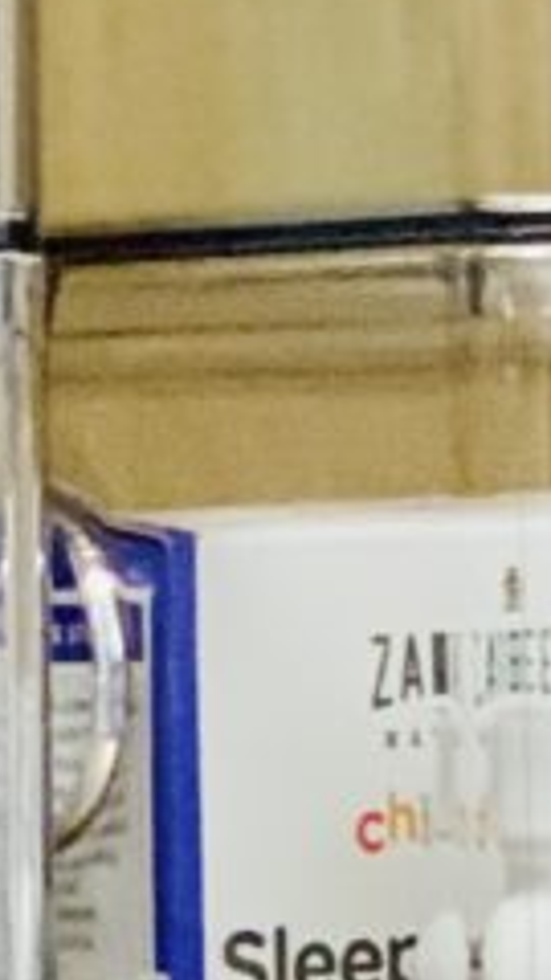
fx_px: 9403
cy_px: 8
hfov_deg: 3.3
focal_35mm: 362
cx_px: -678
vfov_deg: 5.9
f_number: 2.4
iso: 250
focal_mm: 6
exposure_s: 1/60
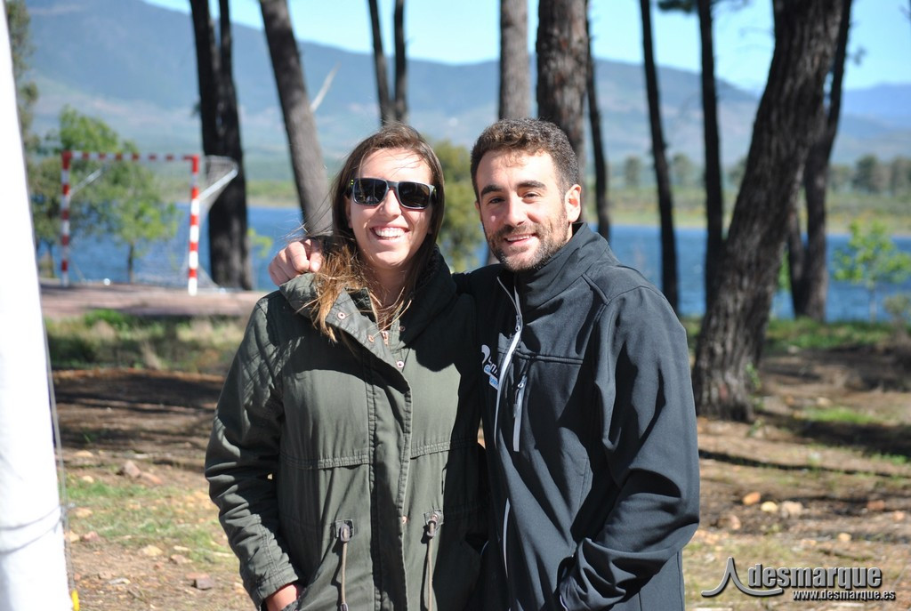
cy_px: 306
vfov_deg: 12.2
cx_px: 456
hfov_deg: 18.1
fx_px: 2852
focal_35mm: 112
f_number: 5.6
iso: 180
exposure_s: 1/500
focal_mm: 75
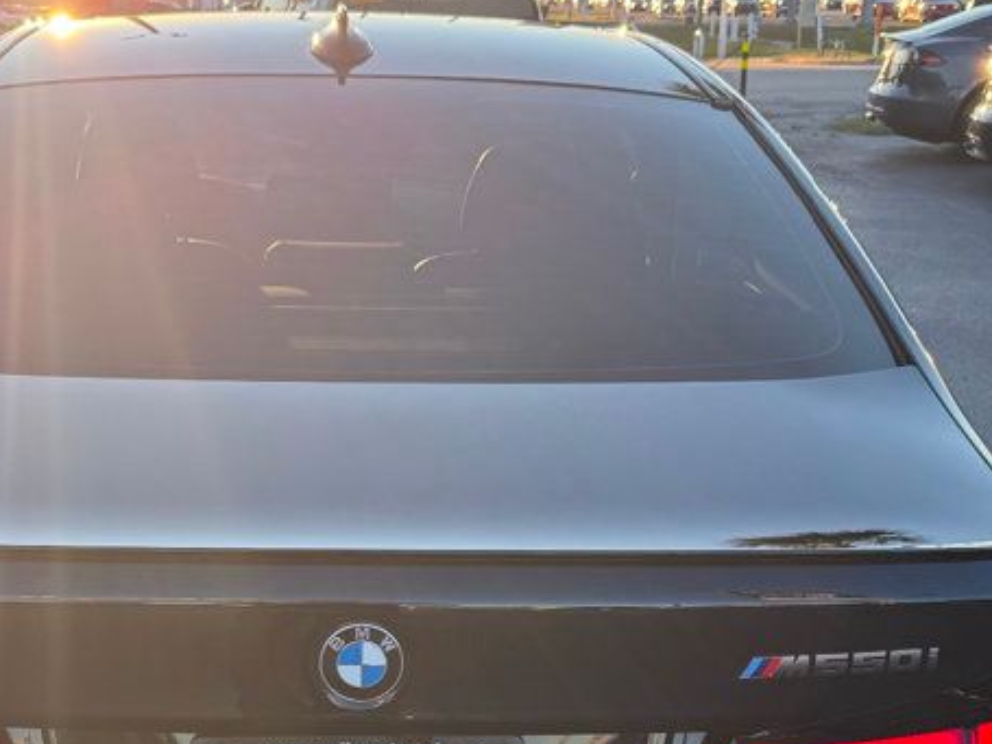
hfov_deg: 35.2
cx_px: 329
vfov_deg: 26.3
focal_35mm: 54
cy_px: 633
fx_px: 1547
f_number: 1.78
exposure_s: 1/831
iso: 100
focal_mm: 6.76
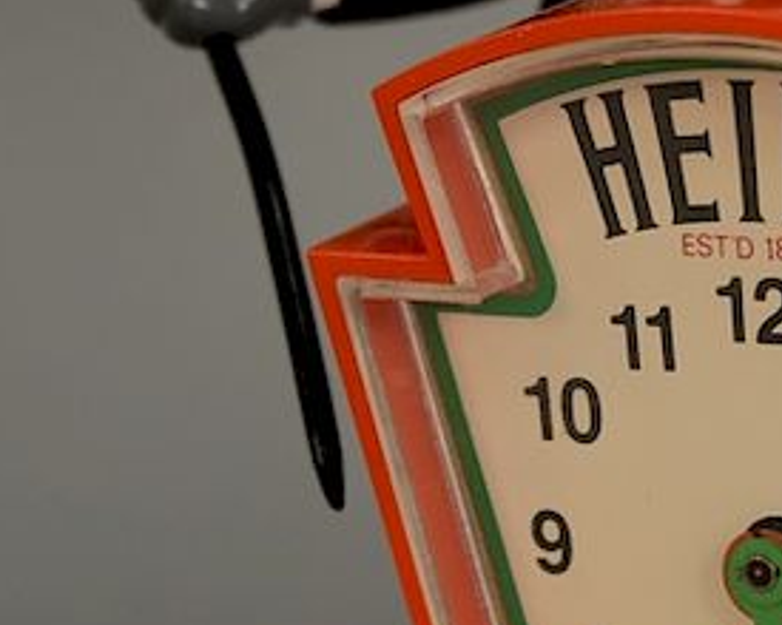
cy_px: 342
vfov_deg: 6.5
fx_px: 5531
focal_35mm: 239
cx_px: 768
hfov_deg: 8.0
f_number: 5
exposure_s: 1/125
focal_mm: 70
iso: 800
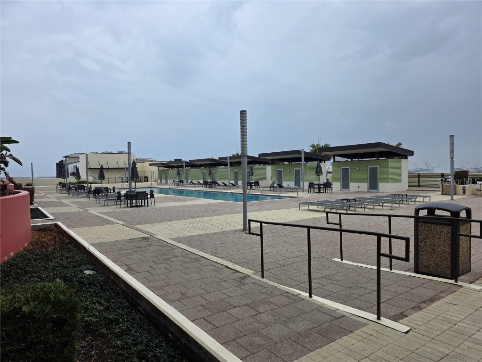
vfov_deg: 58.9
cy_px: 181
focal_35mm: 23
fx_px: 320
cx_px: 241
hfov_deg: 73.9
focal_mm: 6.3
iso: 80
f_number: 1.7
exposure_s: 1/2745
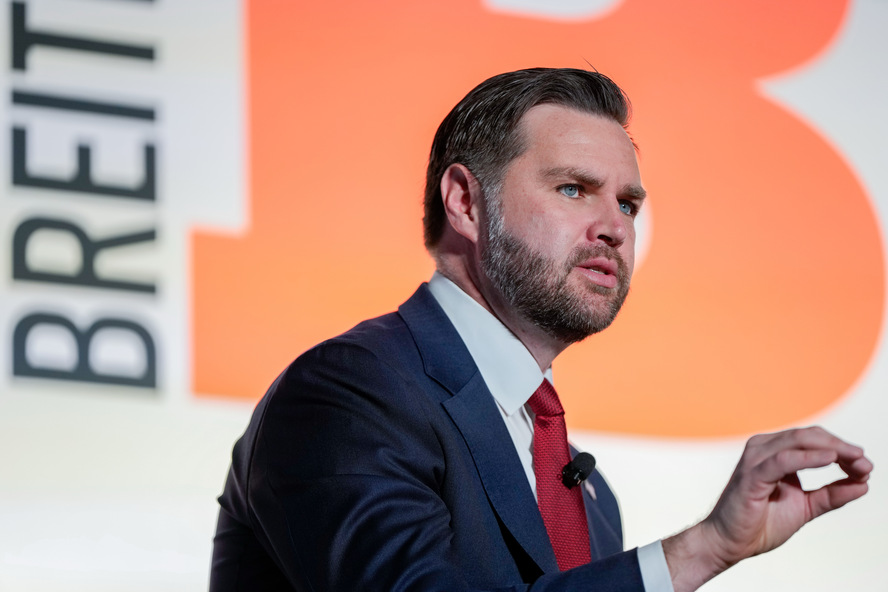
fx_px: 4933
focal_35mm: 200
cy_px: 296
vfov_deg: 6.9
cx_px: 444
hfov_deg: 10.3
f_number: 2.8
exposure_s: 1/500
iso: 800
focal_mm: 200
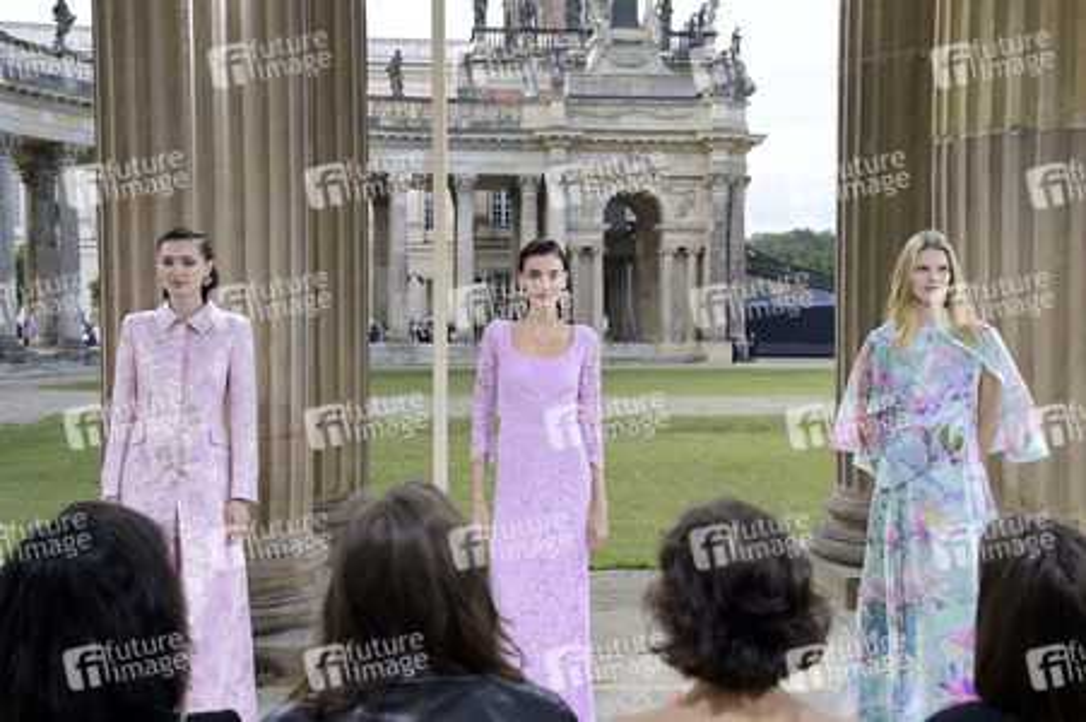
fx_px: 1326
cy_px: 361
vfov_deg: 30.5
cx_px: 543
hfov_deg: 44.5
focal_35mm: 44
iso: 1600
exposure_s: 1/640
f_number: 5.6
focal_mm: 44
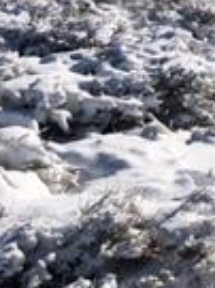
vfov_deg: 14.0
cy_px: -124
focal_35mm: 133
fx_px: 1103
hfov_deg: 10.1
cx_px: 464
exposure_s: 1/6024
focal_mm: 4
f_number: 1.8
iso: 25
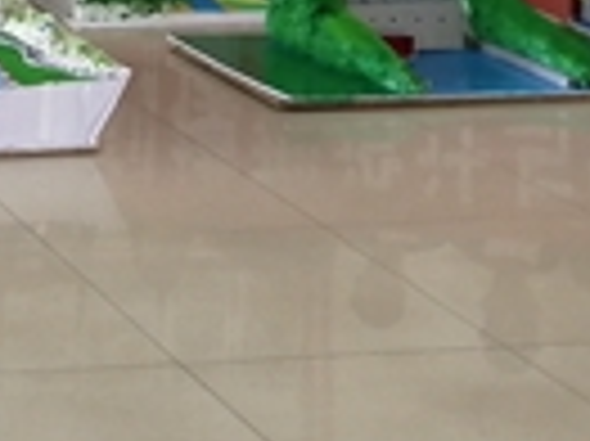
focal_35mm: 124
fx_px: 2112
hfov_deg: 14.5
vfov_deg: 10.7
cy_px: -486
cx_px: -383
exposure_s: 1/50
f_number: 1.8
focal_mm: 3.88
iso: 160
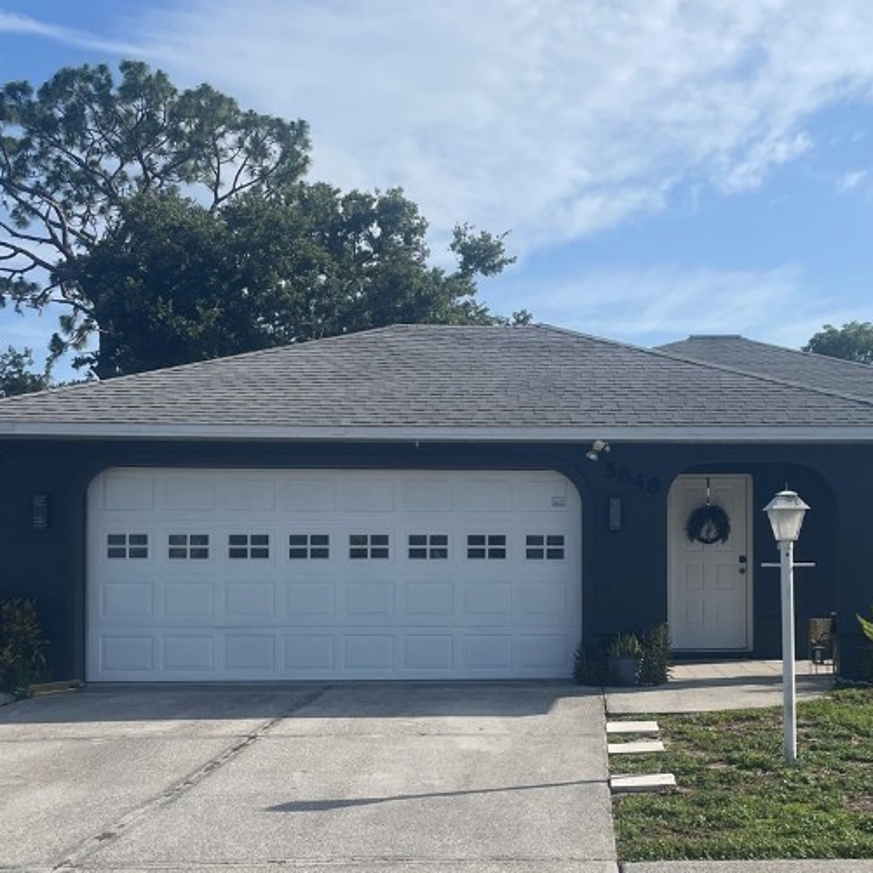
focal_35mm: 47
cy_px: 568
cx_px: 624
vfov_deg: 35.8
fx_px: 1341
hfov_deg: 35.5
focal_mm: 4.2
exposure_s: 1/4292
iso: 32
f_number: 1.6
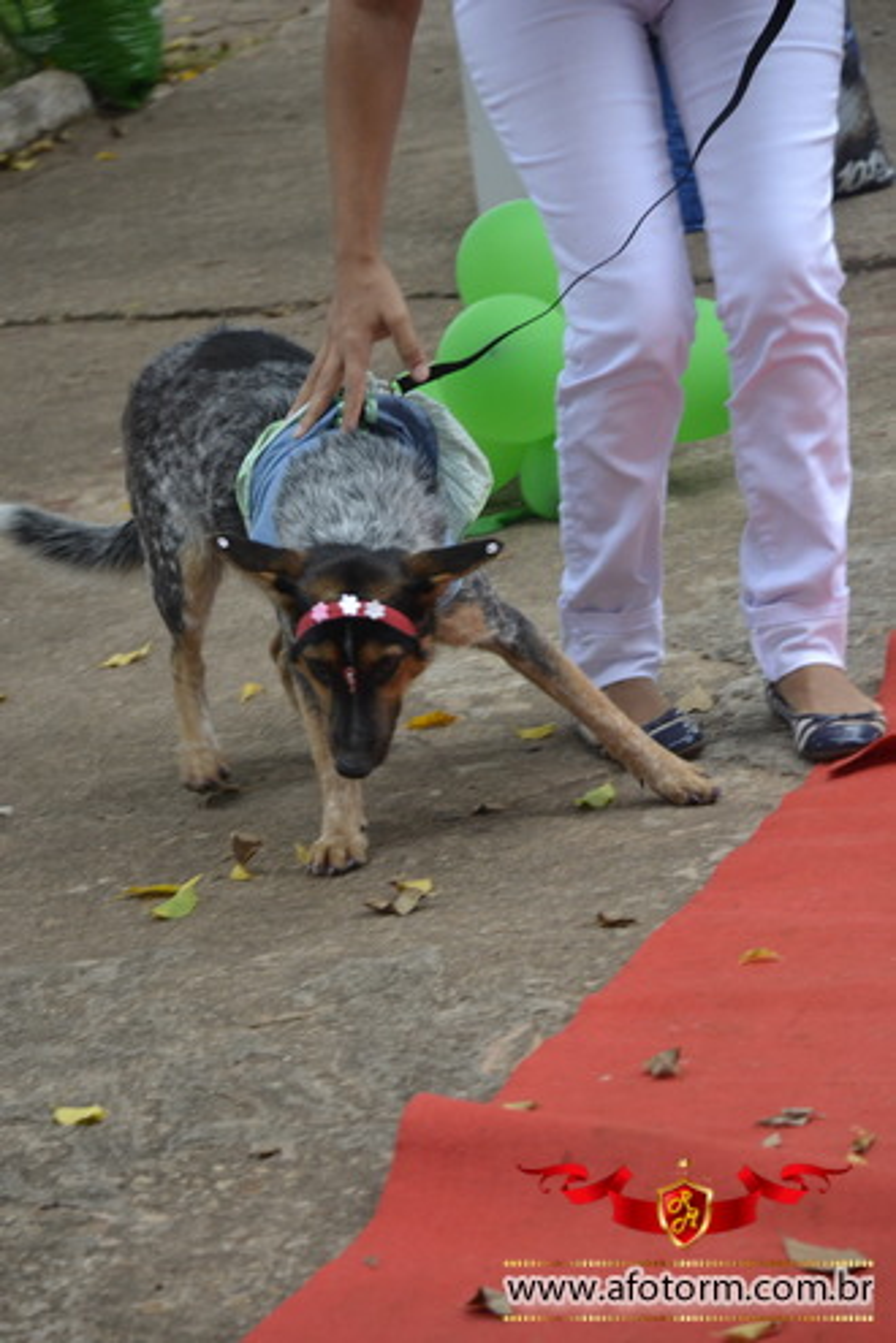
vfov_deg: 11.0
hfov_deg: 7.3
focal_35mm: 188
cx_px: 448
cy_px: 672
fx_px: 6999
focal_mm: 125
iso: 1600
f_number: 5.6
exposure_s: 1/125
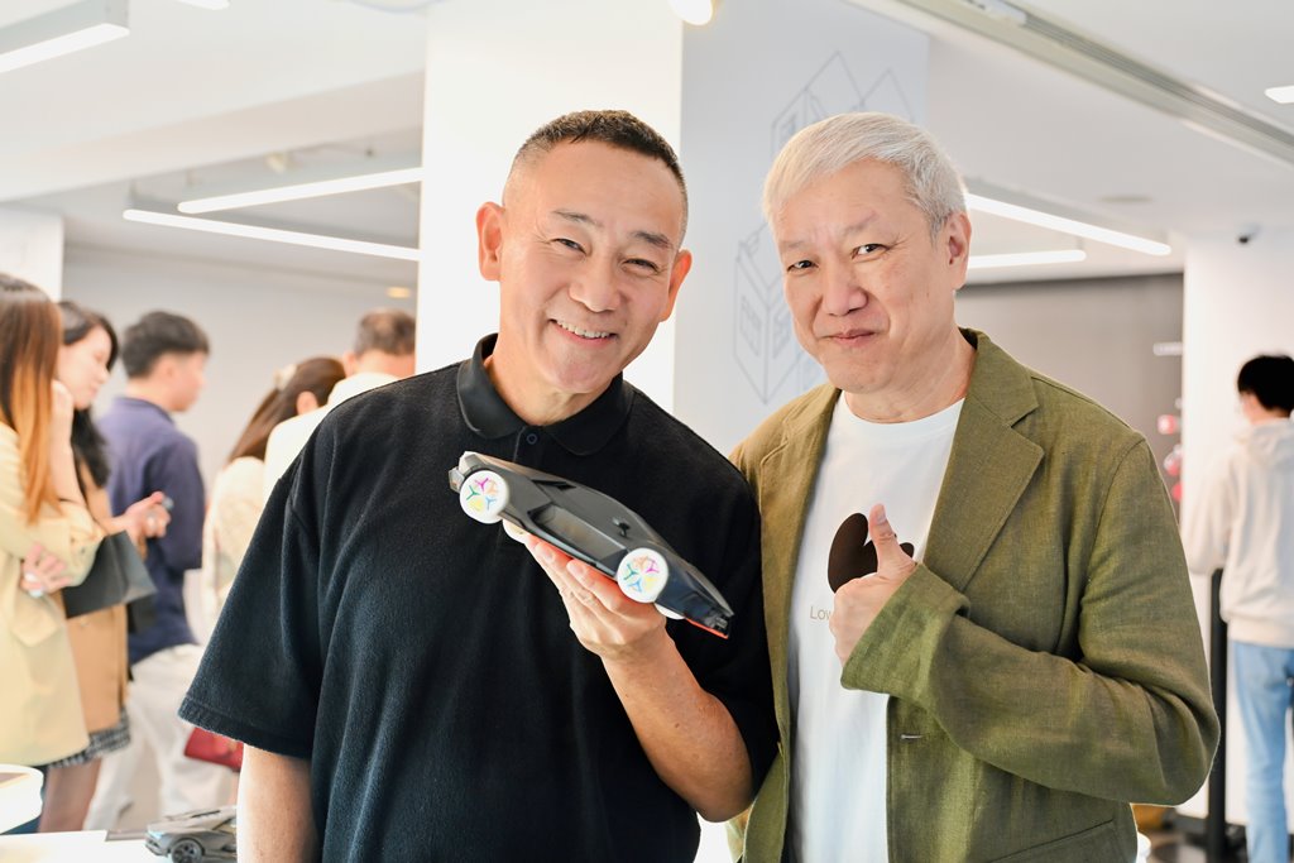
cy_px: 432
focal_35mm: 36
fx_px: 1294
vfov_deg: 36.9
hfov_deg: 53.1
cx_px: 647
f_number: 3.2
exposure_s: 1/80
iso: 800
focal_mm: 36
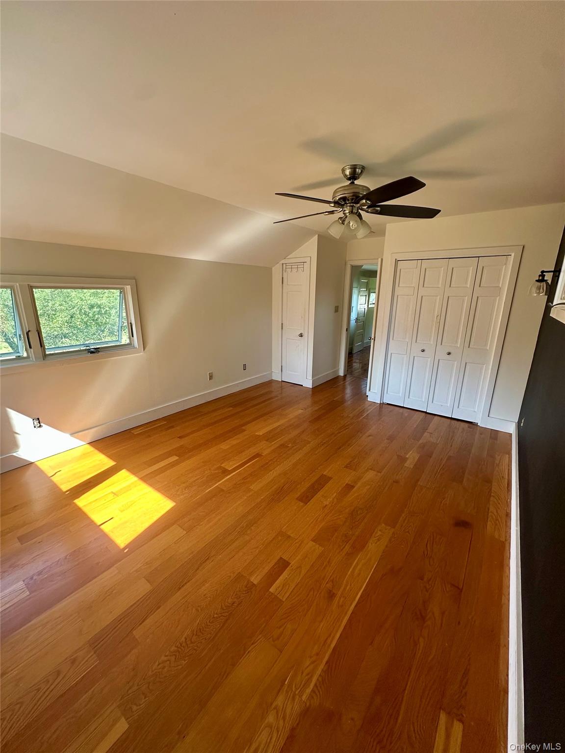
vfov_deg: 102.1
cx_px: 282
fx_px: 305
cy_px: 376
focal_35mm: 14
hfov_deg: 85.7
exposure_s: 1/99
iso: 125
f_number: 2.2
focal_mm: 2.22
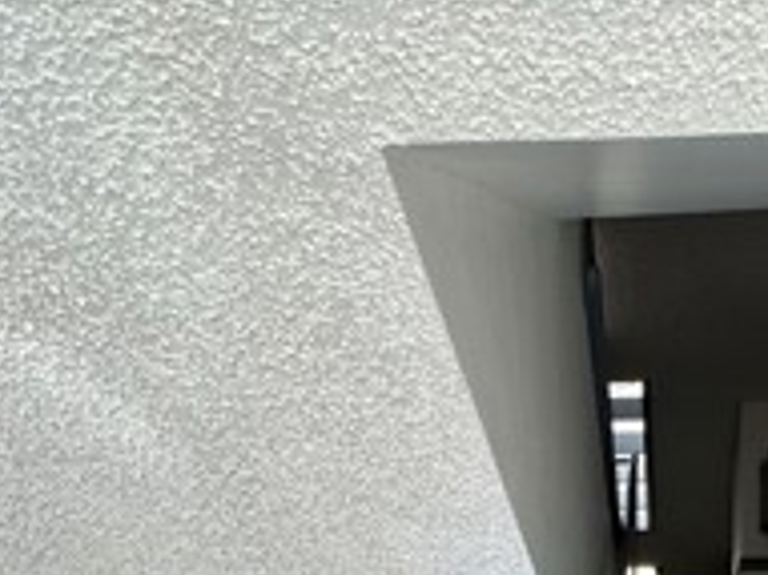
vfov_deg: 23.8
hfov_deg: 39.3
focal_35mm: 47
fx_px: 1042
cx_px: 583
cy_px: 885
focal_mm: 2.22
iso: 80
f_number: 2.2
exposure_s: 1/120
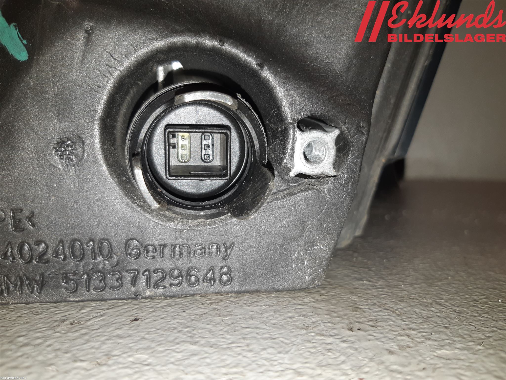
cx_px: 253
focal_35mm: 26
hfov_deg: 67.3
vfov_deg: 53.1
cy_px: 190
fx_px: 380
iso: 40
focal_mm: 3.93
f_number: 1.7
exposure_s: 1/179
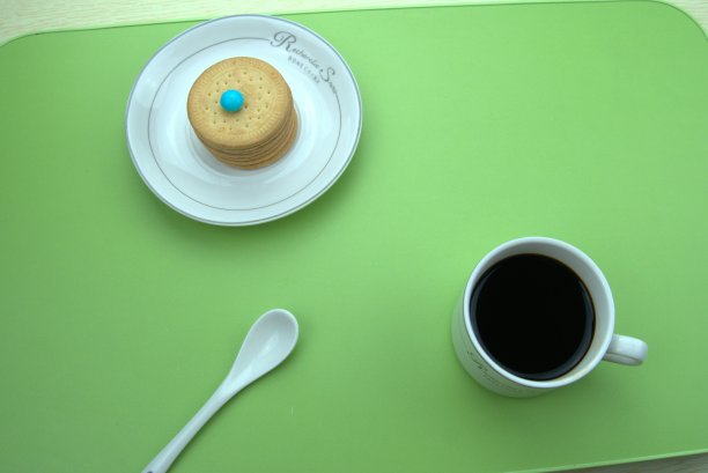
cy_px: 236
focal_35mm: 36
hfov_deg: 53.1
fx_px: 708
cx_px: 354
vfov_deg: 36.9
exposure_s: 1/160
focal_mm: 24
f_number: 5.6
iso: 320
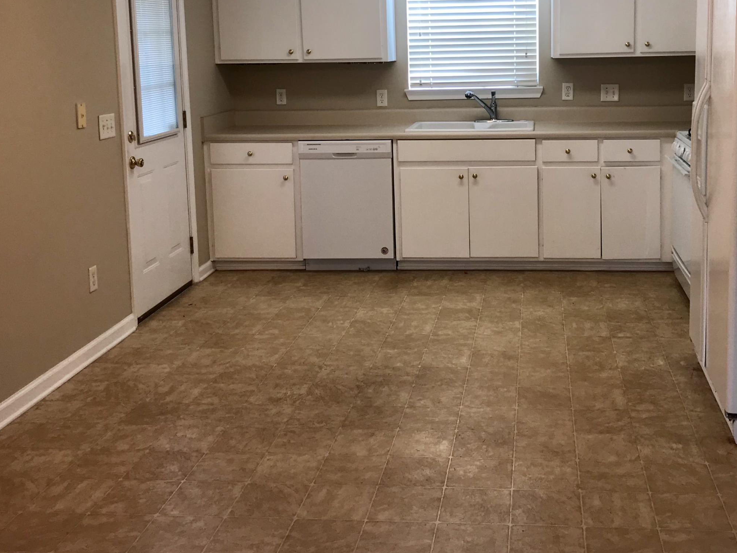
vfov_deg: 33.8
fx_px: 894
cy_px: 158
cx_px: 457
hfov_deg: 44.5
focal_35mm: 42
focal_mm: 3.99
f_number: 1.8
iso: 20
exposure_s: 1/33
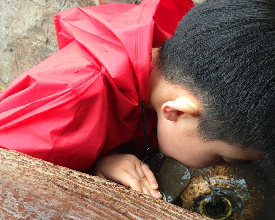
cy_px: 115
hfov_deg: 37.0
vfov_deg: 30.3
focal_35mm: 50
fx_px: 407
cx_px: 180
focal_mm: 4.15
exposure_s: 1/120
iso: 40
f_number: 2.2
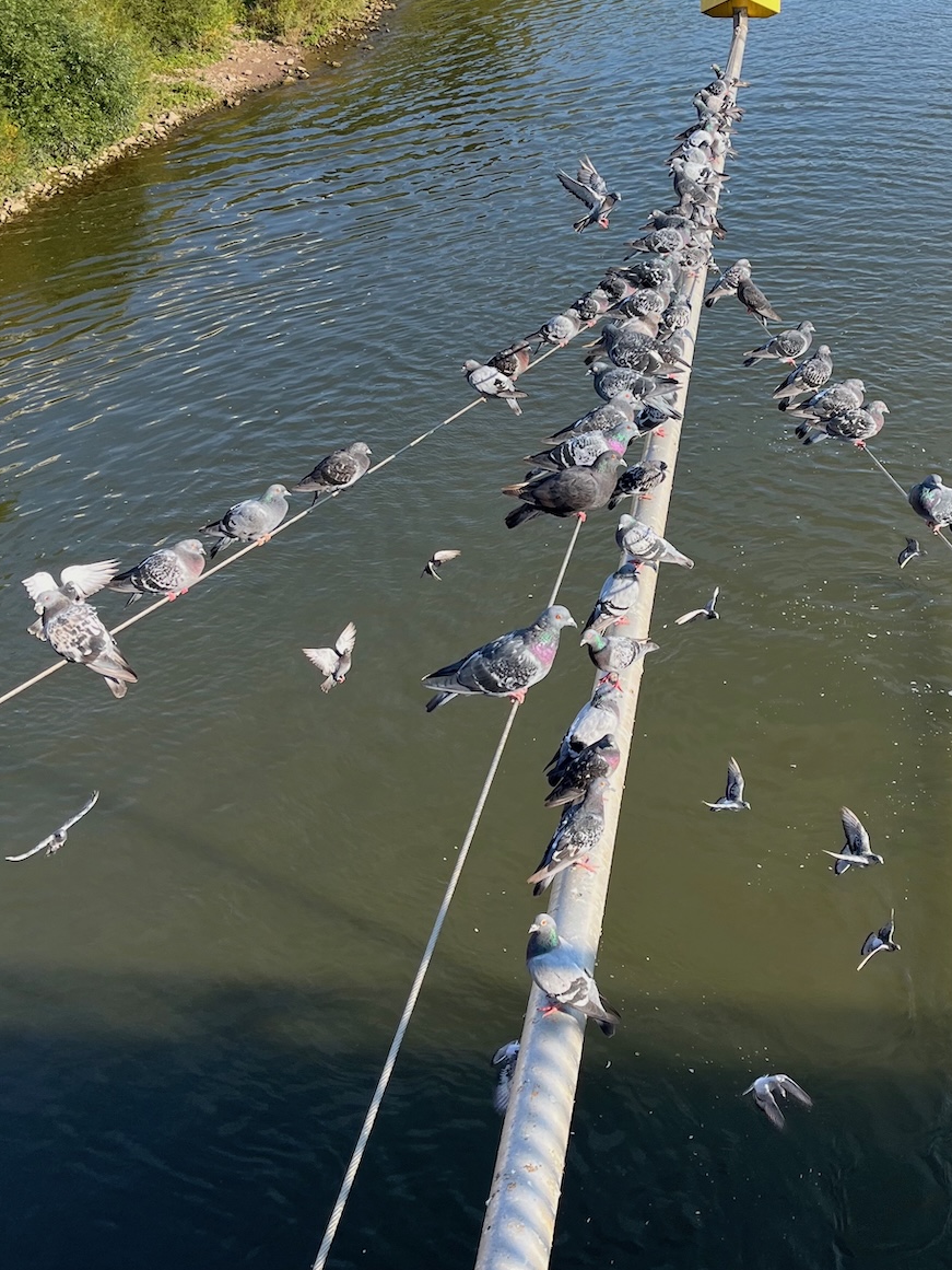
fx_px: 1576
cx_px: 665
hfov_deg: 33.2
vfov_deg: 43.7
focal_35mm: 43
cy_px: 525
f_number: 1.6
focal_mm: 5.1
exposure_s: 1/1036
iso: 50
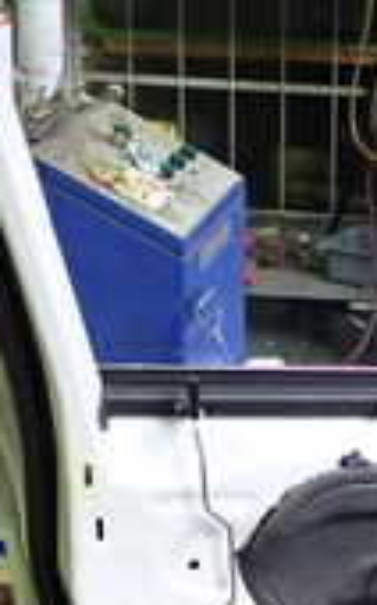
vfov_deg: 18.5
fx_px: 1844
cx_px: 498
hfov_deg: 11.4
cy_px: 431
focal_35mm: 112
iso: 500
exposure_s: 1/30
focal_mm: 5.4
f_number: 2.3
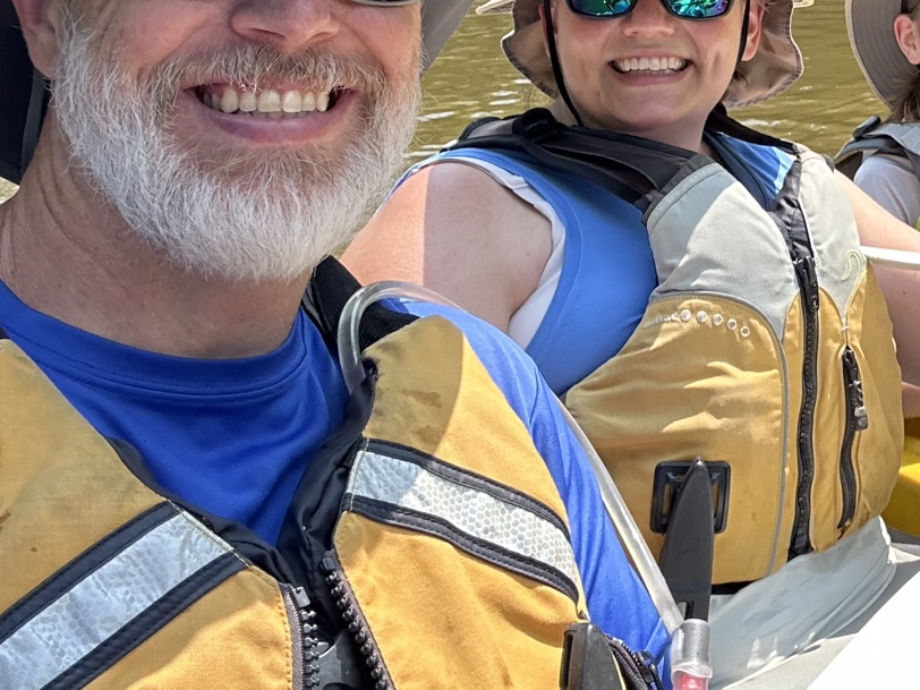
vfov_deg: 23.8
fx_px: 1541
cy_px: -41
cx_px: 997
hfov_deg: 30.0
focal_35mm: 58
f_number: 1.9
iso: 25
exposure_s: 1/338
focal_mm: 2.69
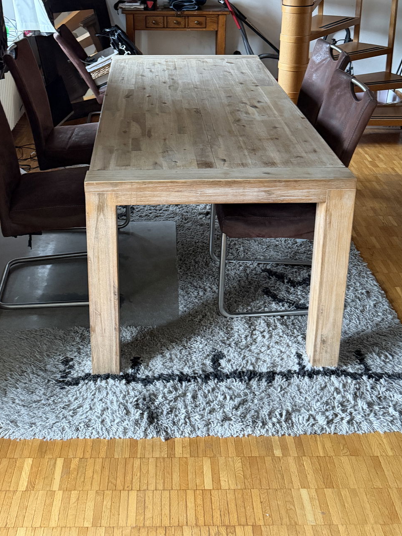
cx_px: 180
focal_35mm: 40
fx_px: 619
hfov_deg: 35.9
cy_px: 118
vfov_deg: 44.8
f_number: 1.78
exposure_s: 1/43
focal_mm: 6.76
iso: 800
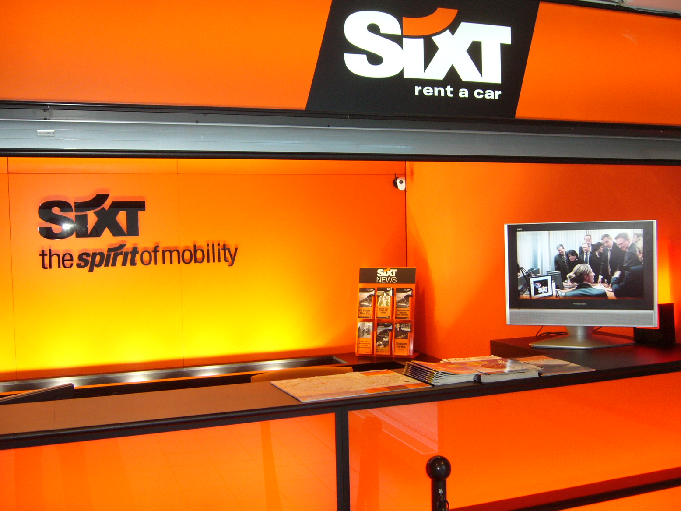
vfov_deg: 39.7
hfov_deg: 51.4
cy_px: 252
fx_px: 708
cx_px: 346
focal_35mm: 36
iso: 125
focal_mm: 5.8
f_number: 2.8
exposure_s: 1/30
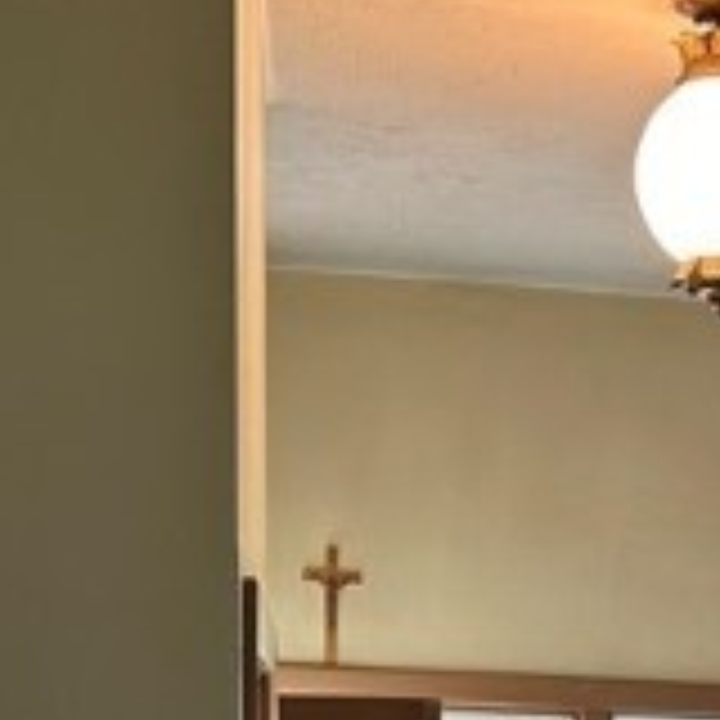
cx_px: 626
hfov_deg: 15.7
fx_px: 2589
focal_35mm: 110
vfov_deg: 14.1
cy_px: 1274
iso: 125
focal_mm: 5.7
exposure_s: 1/120
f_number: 1.5
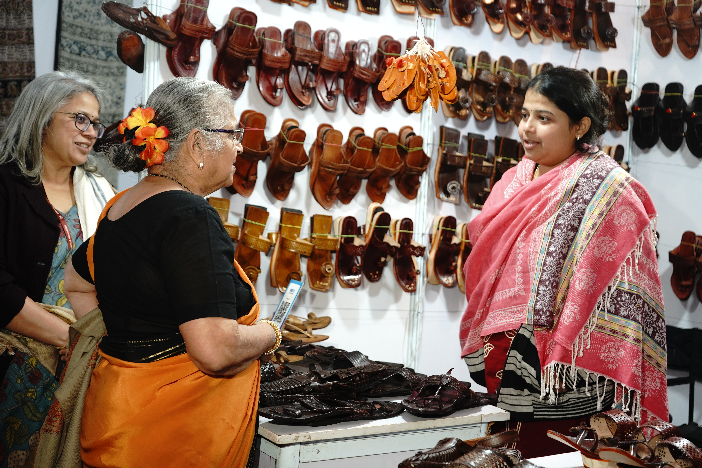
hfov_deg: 41.1
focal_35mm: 48
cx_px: 351
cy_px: 234
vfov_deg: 28.1
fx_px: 936
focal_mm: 48
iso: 1000
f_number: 4.5
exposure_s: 1/125
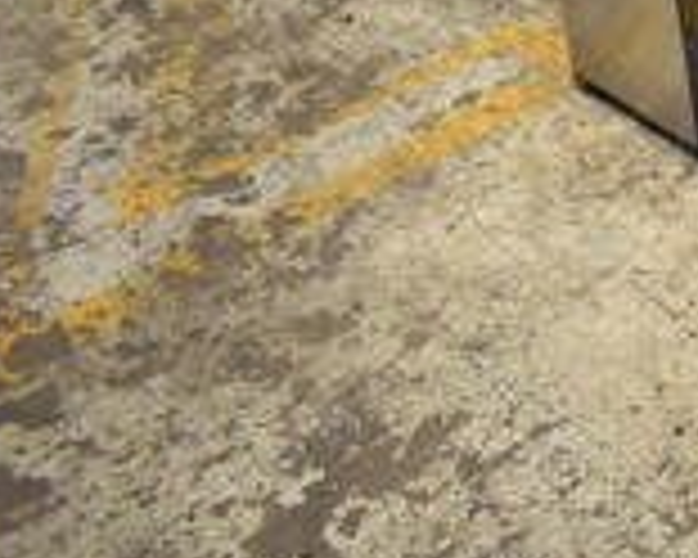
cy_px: -220
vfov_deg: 14.6
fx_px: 2066
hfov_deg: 15.8
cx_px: 1315
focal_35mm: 100
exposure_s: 1/125
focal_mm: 18
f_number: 3.5
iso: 3200
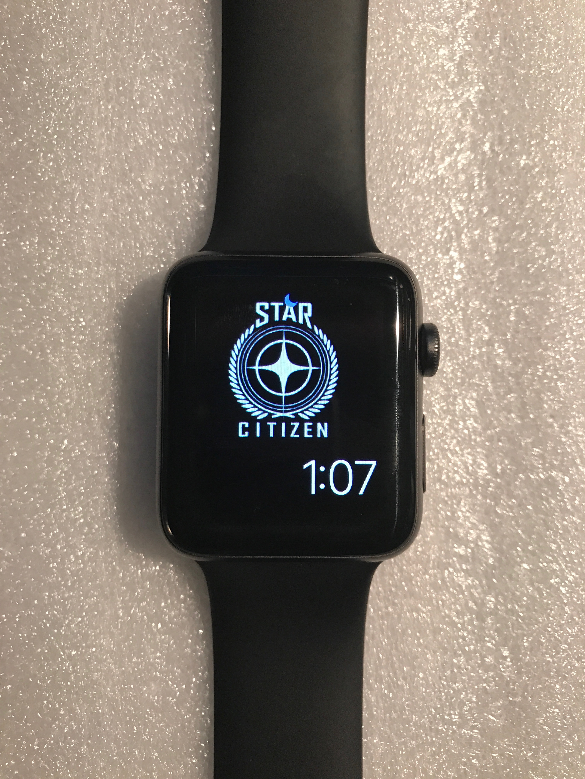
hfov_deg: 49.7
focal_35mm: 28
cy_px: 390
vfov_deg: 63.4
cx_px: 292
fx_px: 631
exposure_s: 1/15
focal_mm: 3.99
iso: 40
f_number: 1.8
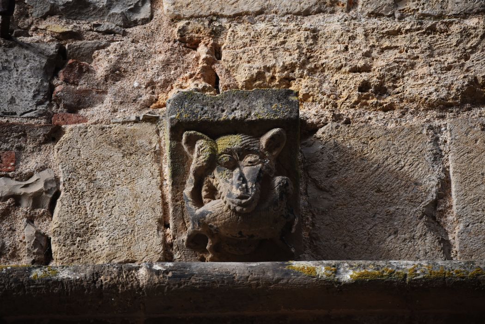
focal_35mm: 248
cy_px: 162
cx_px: 242
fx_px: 3334
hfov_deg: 8.3
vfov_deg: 5.6
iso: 640
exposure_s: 1/1000
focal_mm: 165
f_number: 5.3
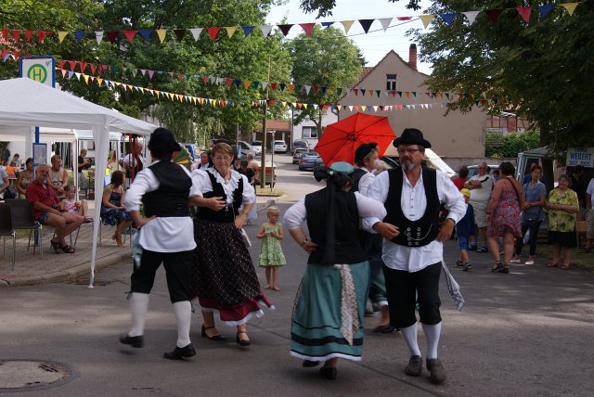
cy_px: 198
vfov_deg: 29.9
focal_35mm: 45
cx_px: 297
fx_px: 743
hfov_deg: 43.6
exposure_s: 1/80
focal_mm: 30
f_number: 8
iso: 100
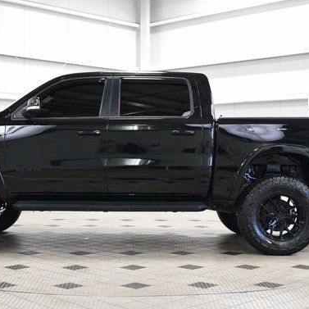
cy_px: 169
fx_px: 633
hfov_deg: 27.4
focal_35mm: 63
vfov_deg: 27.4
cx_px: 135
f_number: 4
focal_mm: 29
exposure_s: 1/60
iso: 1600
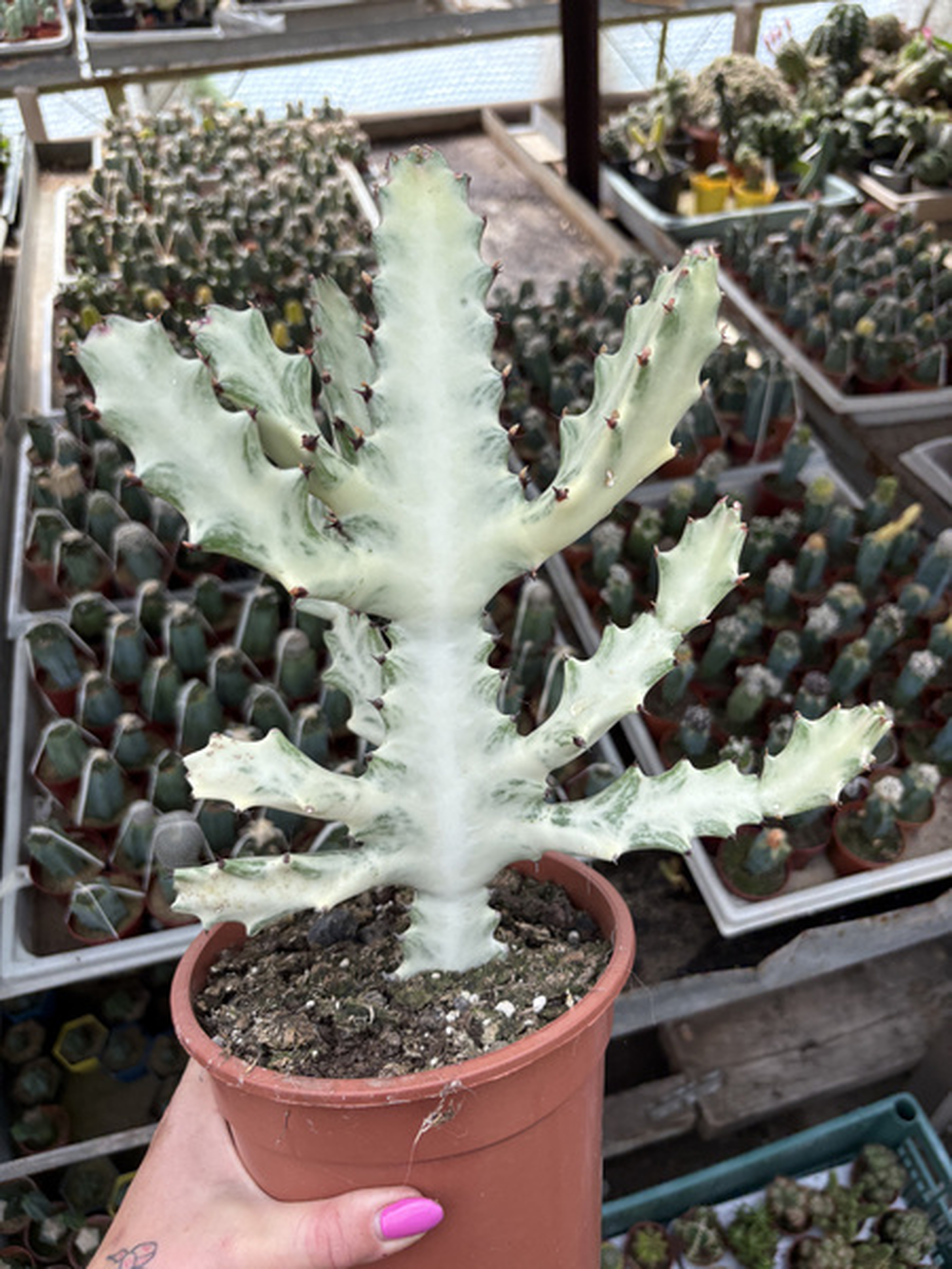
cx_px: 476
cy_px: 634
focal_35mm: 26
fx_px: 953
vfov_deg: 67.3
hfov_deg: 53.1
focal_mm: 5.96
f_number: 1.6
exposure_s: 1/782
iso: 50
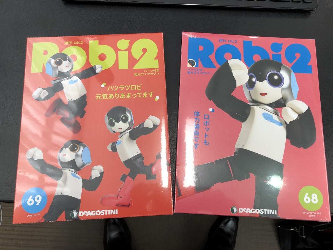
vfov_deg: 49.8
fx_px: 269
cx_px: 166
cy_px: 125
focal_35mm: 28
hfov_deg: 63.4
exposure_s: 1/100
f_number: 1.8
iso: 25
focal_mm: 3.99
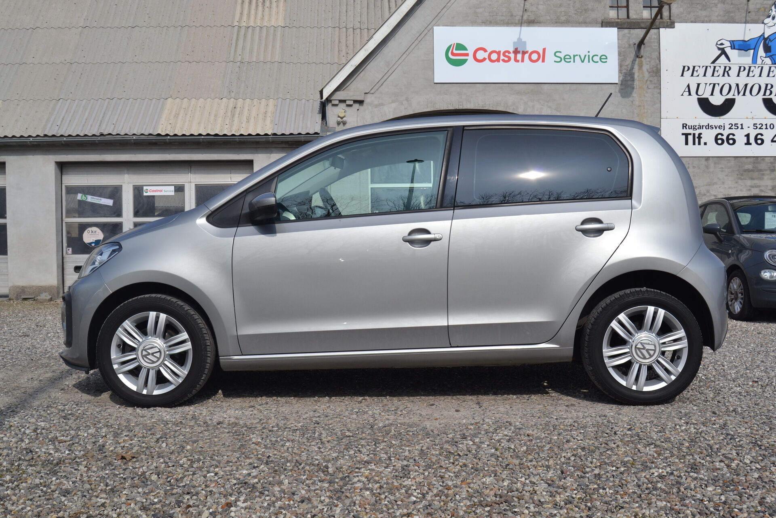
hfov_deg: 53.1
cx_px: 388
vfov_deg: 36.9
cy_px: 259
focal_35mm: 36
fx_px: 776
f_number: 10
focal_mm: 24
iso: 100
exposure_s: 1/400
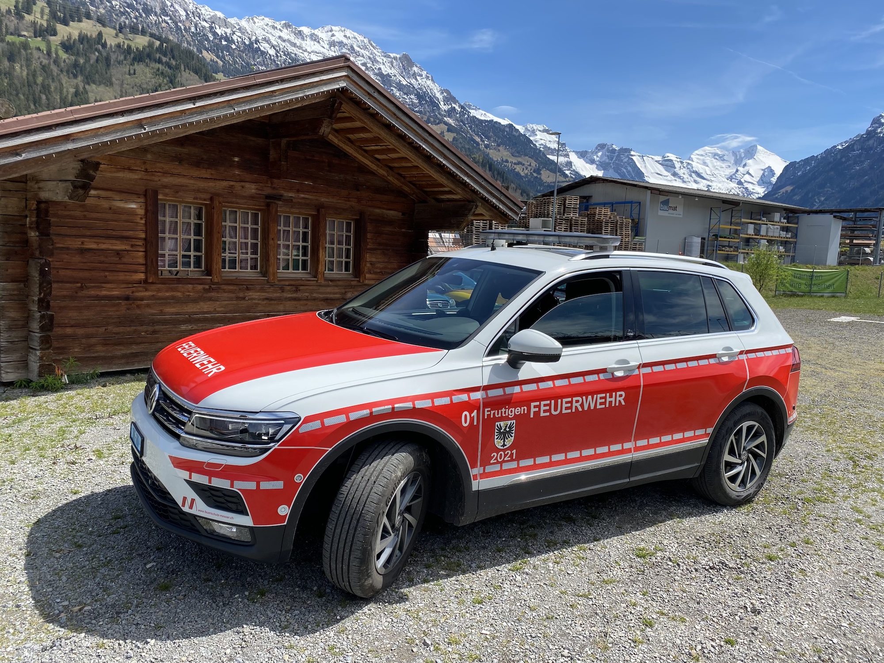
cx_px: 442
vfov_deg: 53.1
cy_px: 332
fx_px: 664
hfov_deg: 67.3
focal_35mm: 26
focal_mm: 4.25
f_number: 1.8
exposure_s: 1/2688
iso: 32
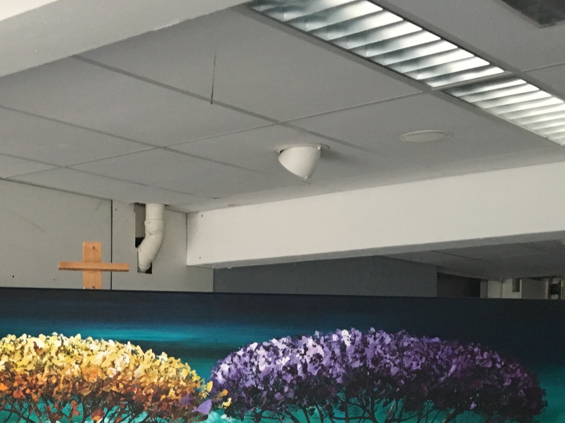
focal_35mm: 62
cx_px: 53
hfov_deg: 29.8
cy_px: 414
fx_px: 1012
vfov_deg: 22.8
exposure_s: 1/33
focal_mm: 4.15
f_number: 2.2
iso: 200
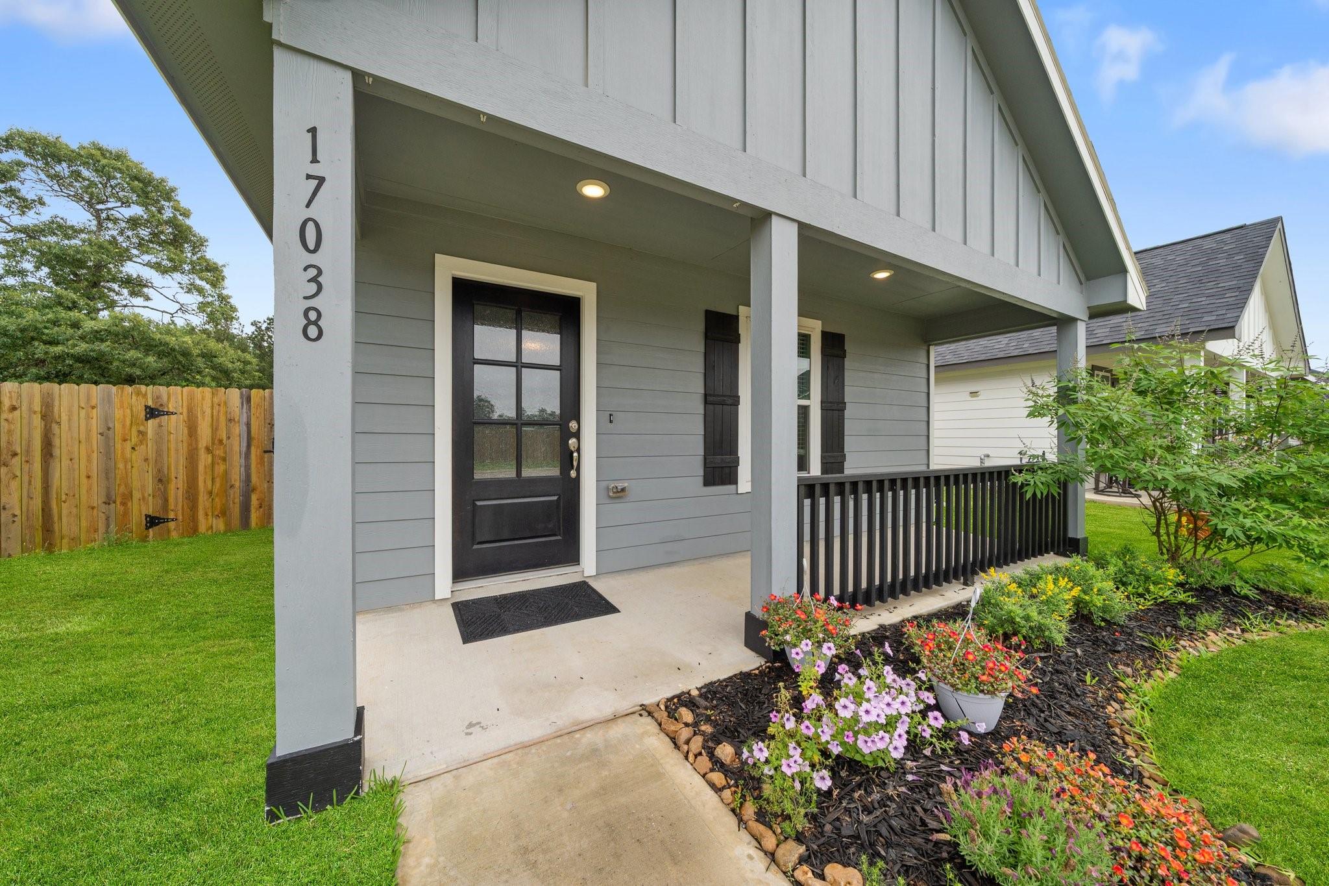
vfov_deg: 90.0
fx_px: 443
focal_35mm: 12
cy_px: 443
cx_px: 664
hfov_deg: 112.6
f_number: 10
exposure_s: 1/125
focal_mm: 12
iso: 320
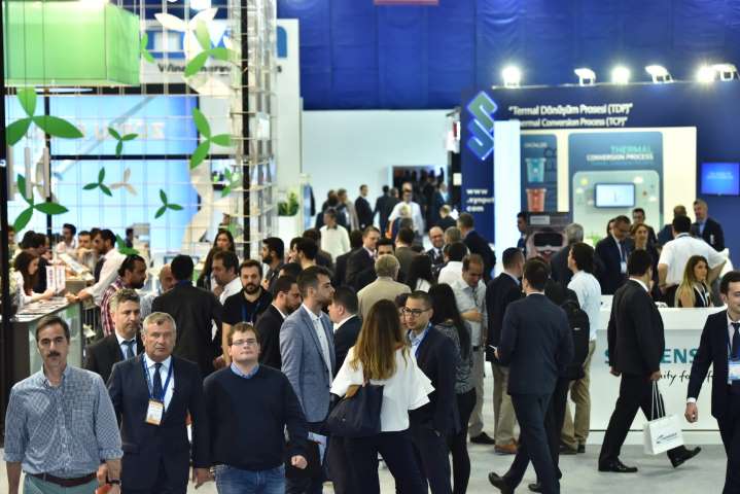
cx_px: 370
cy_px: 247
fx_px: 2056
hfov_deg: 20.4
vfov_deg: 13.7
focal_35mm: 100
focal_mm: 100
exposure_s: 1/160
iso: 1250
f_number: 4
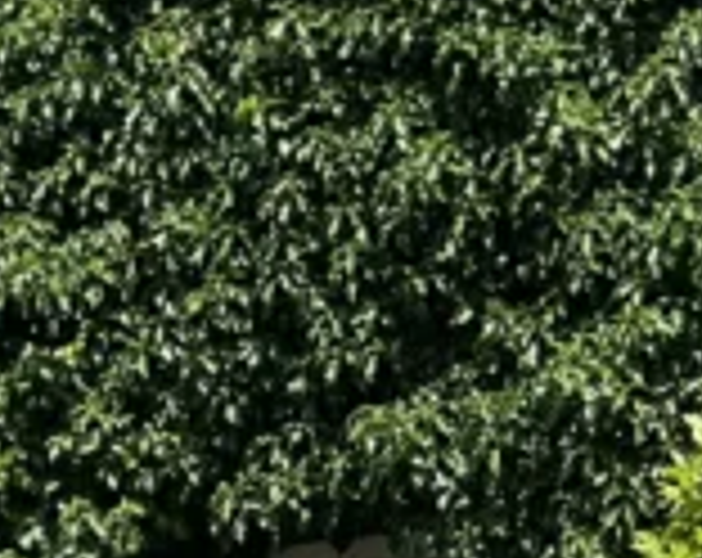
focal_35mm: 167
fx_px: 3461
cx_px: -320
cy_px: 918
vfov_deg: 8.9
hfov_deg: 11.2
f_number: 1.5
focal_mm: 5.7
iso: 50
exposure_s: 1/1838
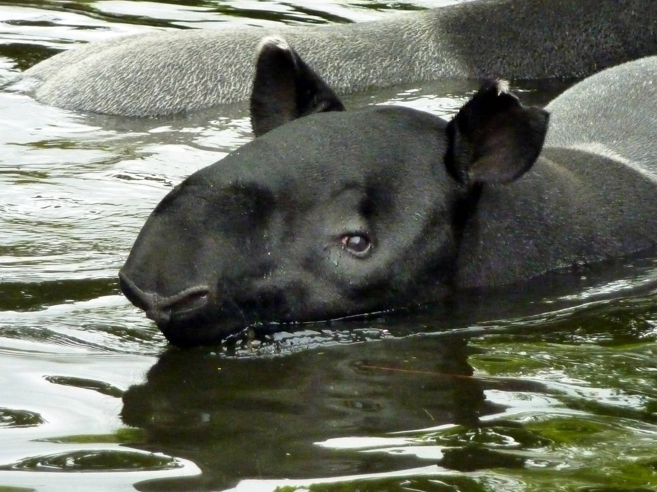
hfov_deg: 4.9
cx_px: 324
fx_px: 7725
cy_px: 247
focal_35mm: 407
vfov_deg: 3.7
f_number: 4.8
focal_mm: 45.7
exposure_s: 1/640
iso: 1250
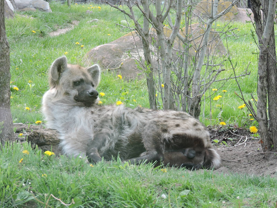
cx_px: 138
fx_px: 1800
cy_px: 104
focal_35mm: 225
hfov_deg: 8.8
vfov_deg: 6.6
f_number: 4.6
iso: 250
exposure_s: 1/200
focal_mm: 40.1
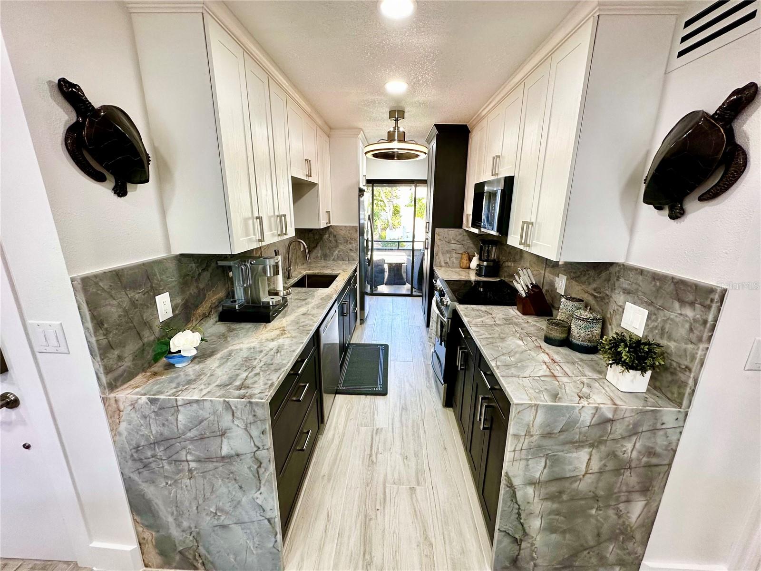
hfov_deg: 102.1
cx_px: 380
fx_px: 308
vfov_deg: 85.7
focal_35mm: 14
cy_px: 286
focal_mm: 2.22
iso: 160
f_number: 2.2
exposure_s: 1/120
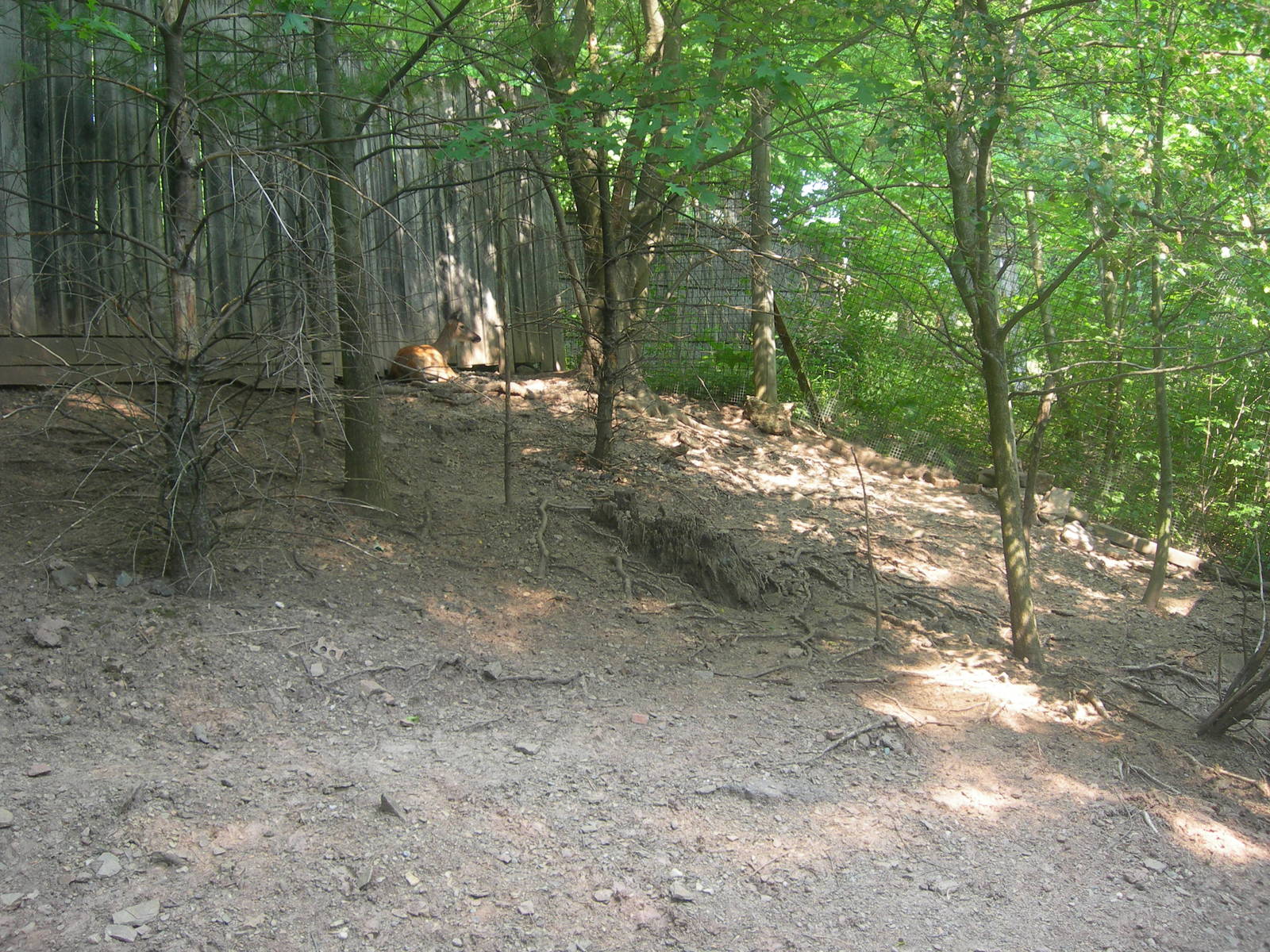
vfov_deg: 37.7
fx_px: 1394
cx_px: 635
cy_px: 476
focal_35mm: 38
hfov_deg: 49.0
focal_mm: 7.8
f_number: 2.8
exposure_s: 1/56.5
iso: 50
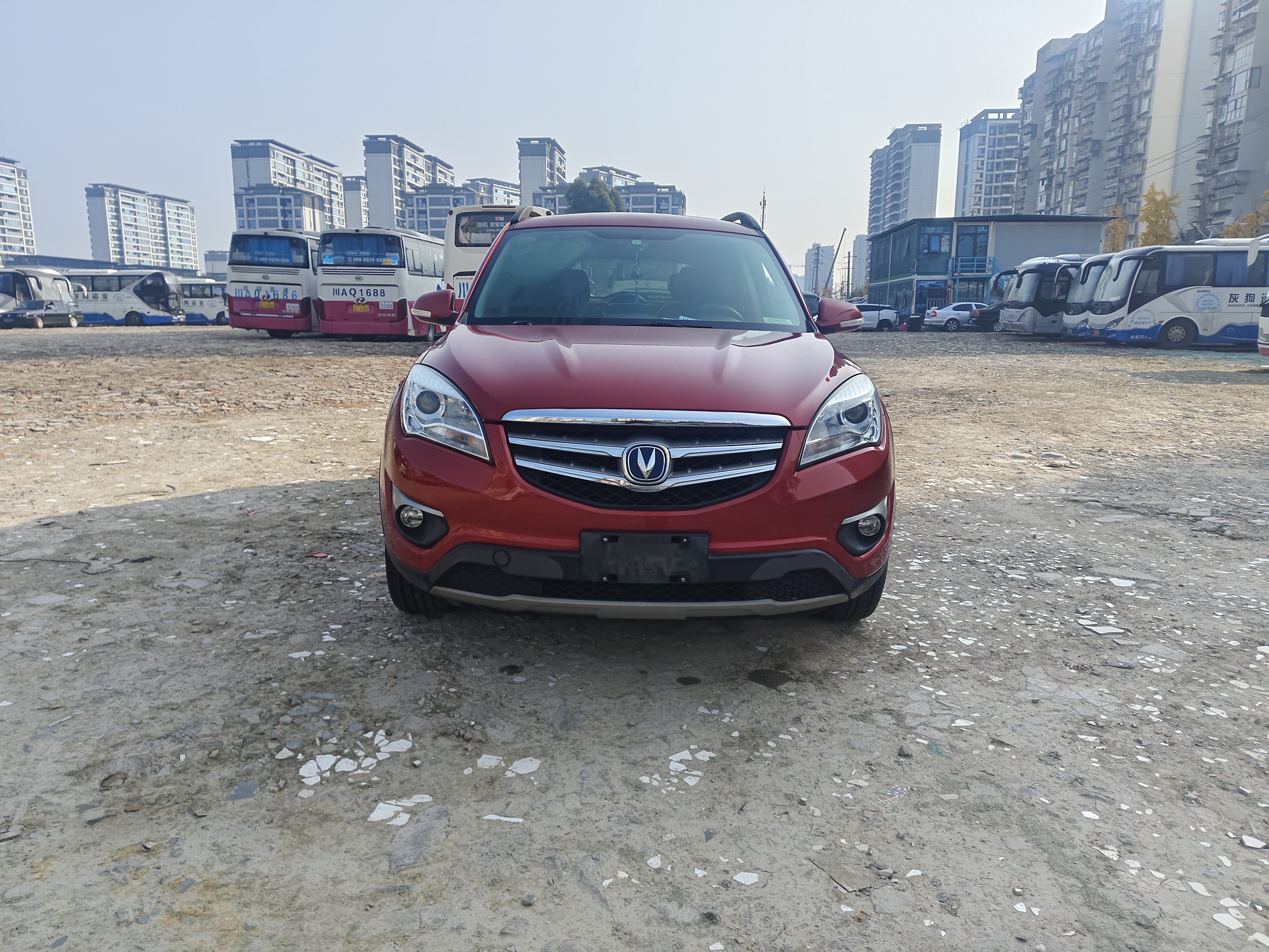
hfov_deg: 73.9
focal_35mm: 23
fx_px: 843
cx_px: 634
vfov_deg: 58.9
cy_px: 476
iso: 71
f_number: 1.88
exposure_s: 1/2198
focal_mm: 5.56
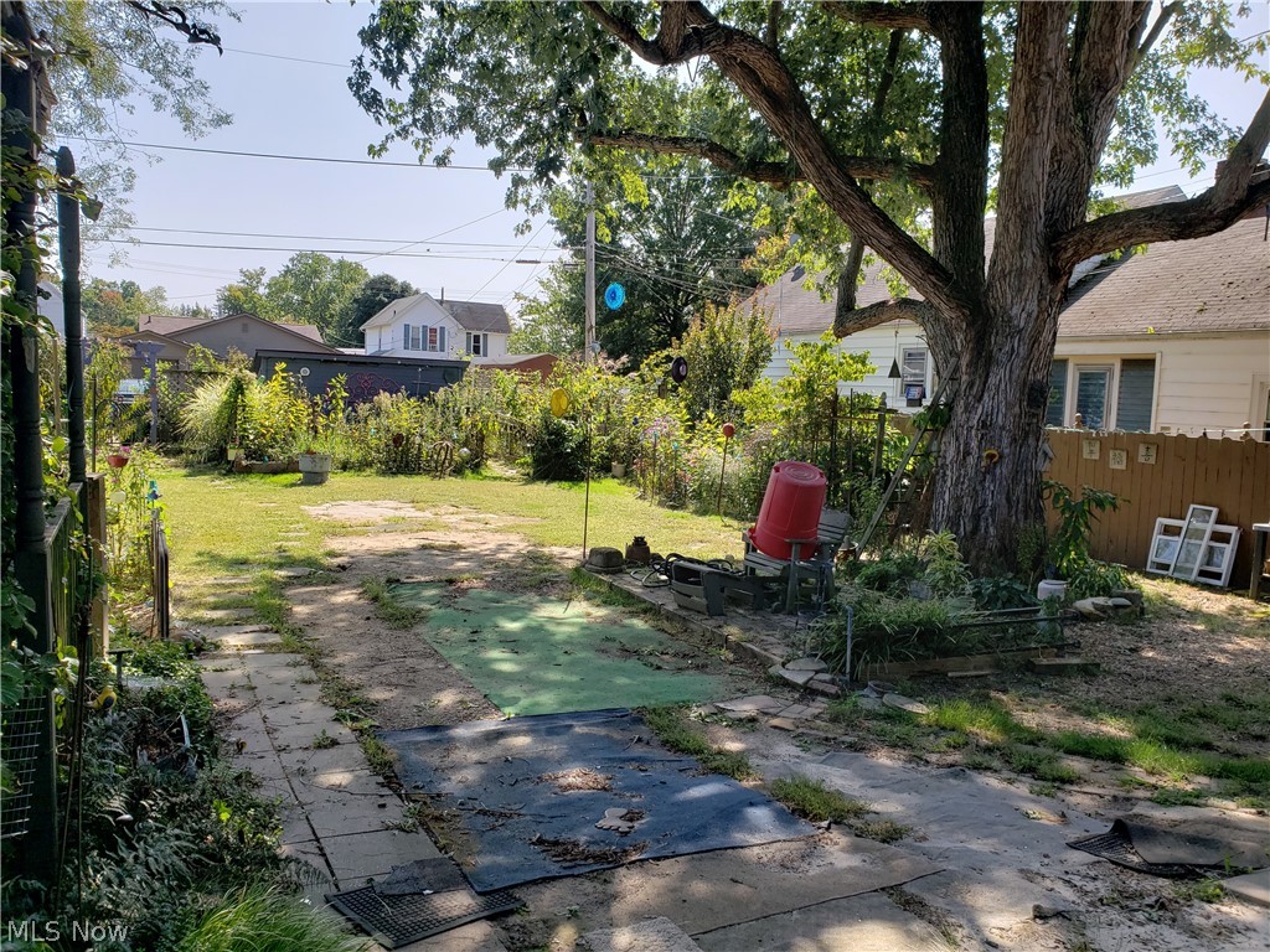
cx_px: 635
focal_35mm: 26
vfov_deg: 53.1
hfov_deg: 67.3
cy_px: 476
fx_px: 954
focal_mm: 4.3
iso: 50
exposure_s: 1/732
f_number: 2.4
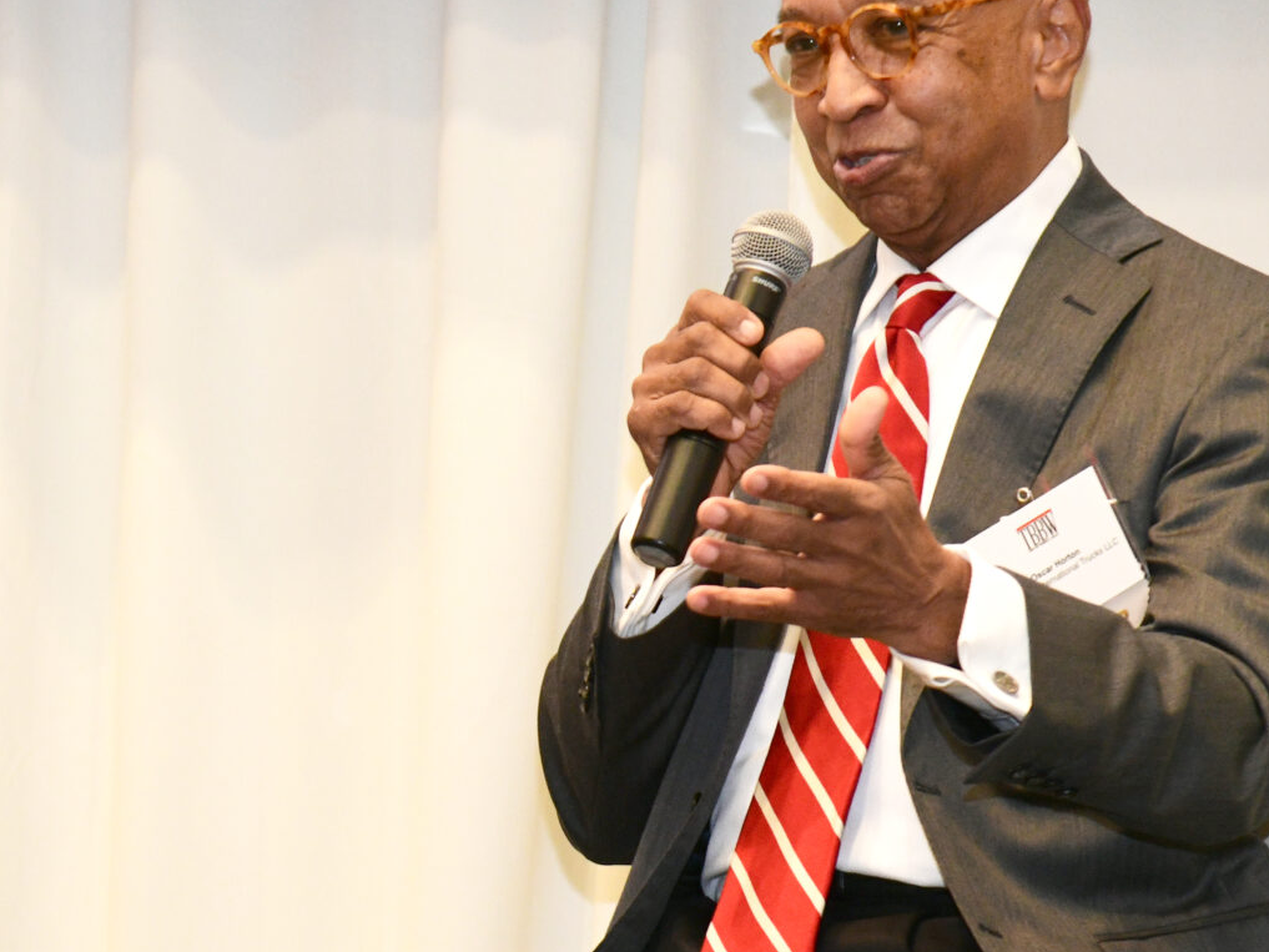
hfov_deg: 7.3
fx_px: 9936
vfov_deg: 5.5
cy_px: 673
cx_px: -11
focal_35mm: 271
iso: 2000
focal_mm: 112
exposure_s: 1/60
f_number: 4
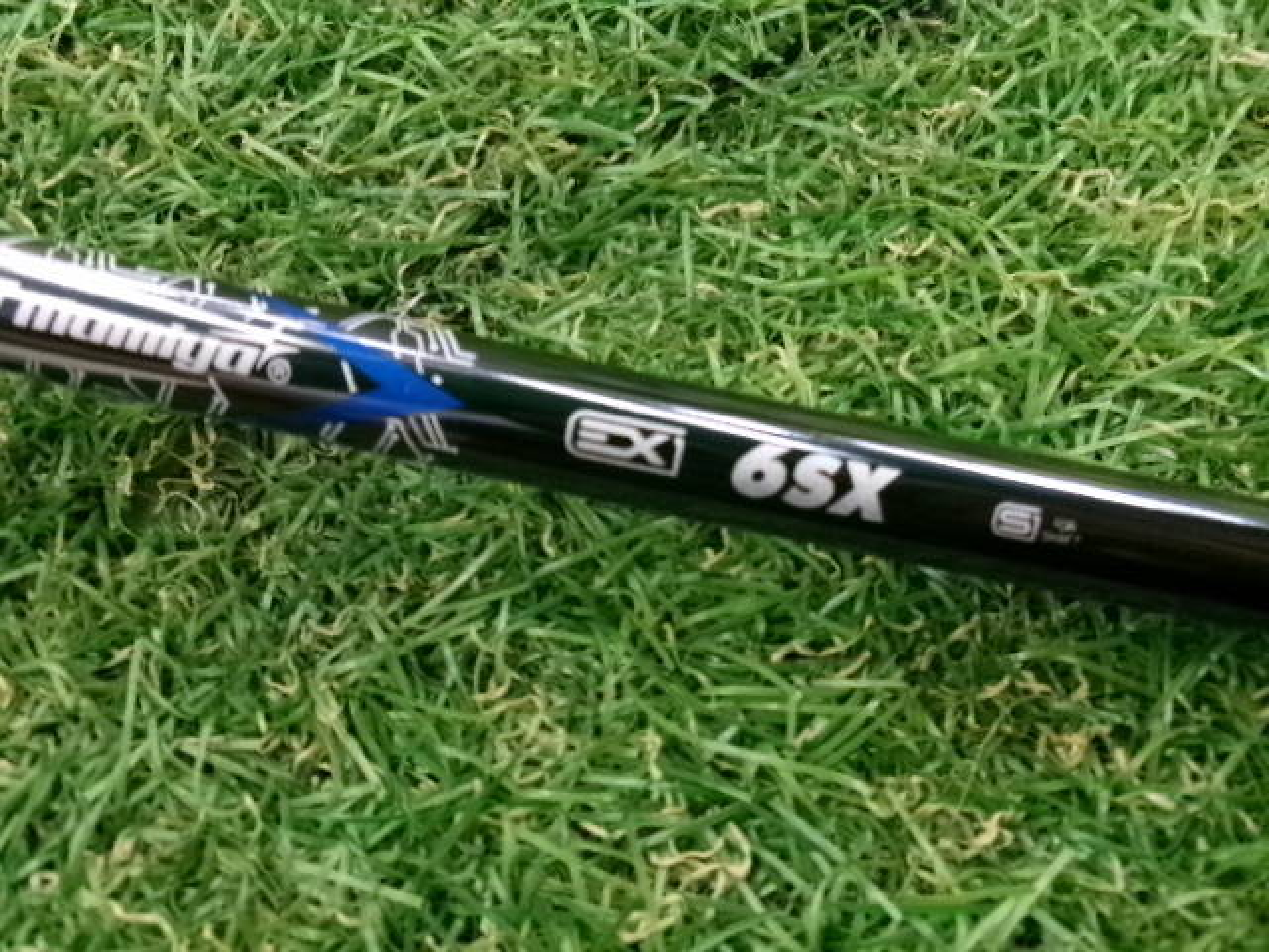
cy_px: 476
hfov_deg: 63.4
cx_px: 634
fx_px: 1026
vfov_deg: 49.7
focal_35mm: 28
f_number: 3.9
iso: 800
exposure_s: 1/34
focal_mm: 5.1
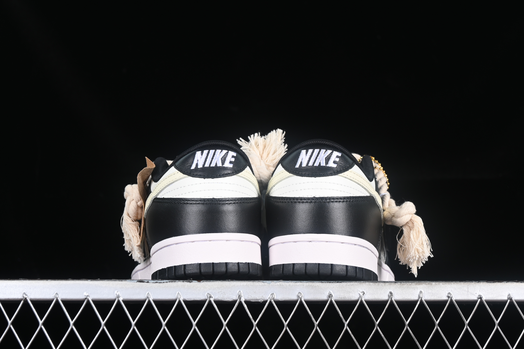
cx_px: 262
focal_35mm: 75
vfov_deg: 18.2
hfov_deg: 27.0
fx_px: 1092
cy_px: 174
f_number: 6.3
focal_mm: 50
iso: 160
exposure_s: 1/60
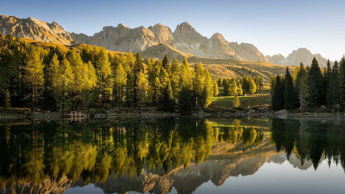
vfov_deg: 36.6
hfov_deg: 61.0
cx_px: 174
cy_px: 108
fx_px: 293
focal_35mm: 32
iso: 100
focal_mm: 30
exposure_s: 1/30
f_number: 14
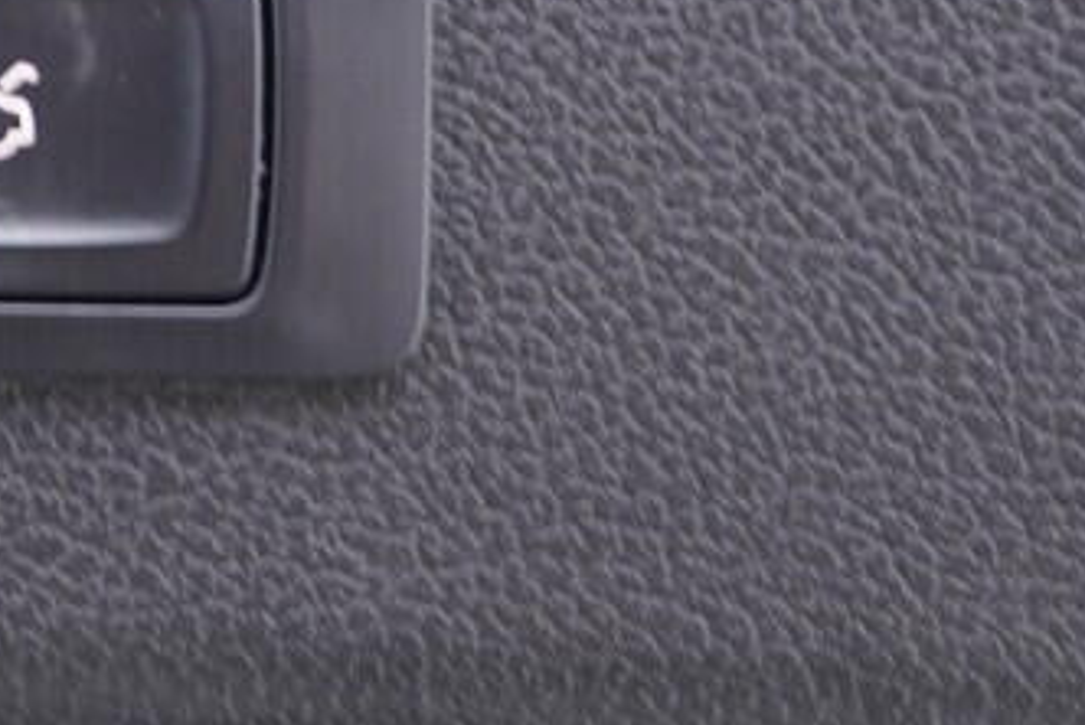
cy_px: 100
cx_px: -101
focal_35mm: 111
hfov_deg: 17.8
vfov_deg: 12.3
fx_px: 3348
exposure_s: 1/40
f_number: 2.8
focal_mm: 24
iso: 400
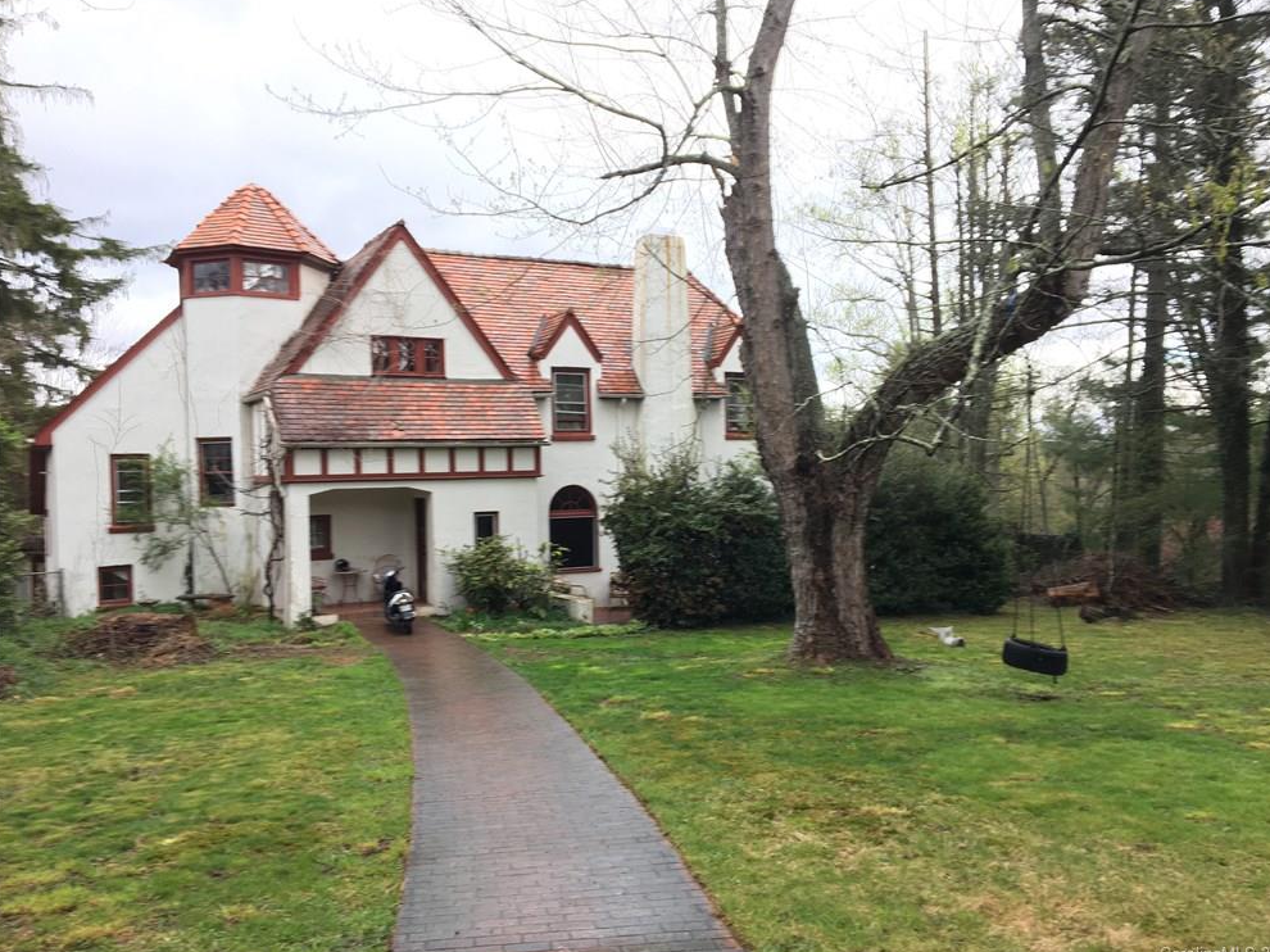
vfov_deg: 46.8
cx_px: 650
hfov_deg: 60.0
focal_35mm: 30
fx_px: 1100
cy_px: 473
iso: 32
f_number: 2.2
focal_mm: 4.15
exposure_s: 1/60
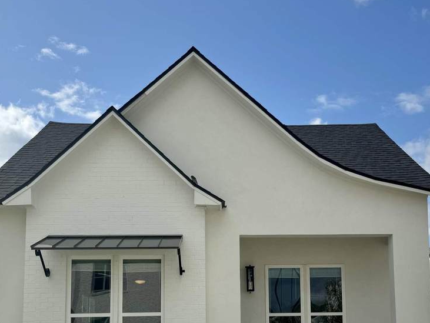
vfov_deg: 33.2
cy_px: 269
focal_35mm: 42
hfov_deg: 44.7
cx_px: 243
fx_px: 522
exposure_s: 1/7937
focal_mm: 6.76
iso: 80
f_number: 1.78
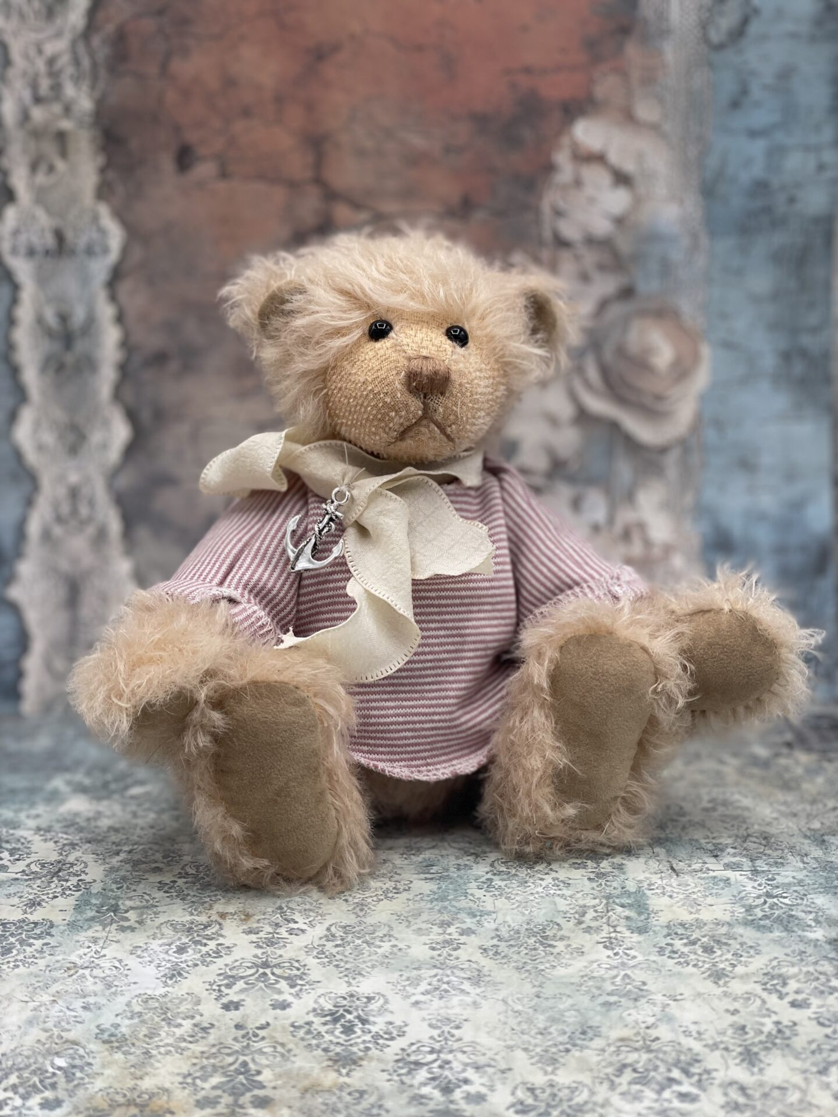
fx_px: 1678
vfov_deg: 36.8
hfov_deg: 28.0
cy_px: 558
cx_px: 419
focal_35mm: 52
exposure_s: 1/122
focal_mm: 6
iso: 32
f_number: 2
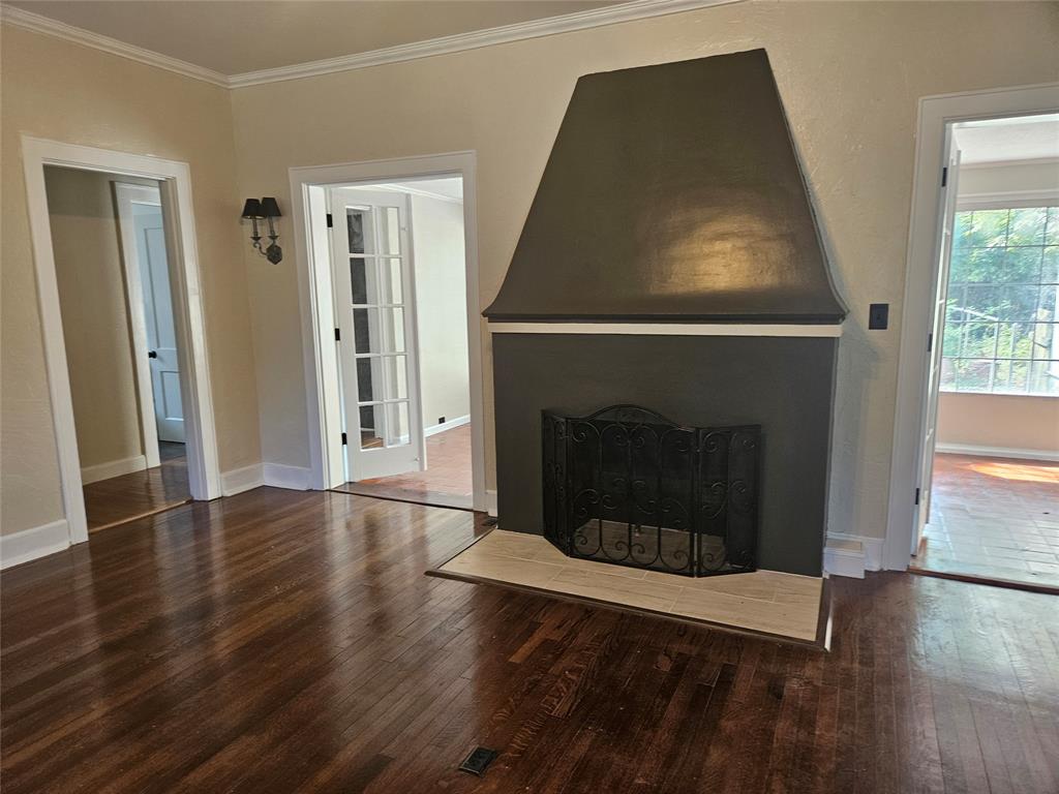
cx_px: 530
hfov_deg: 73.9
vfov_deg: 58.9
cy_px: 397
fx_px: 704
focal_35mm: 23
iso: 200
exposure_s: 1/120
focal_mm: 5.4
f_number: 1.8
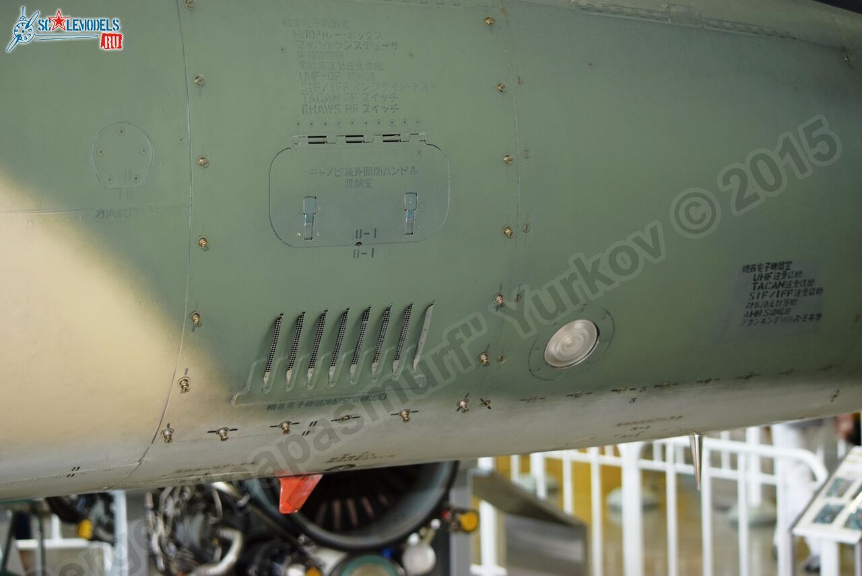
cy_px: 288
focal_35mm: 82
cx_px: 431
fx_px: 1976
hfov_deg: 24.6
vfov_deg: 16.6
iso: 500
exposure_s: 1/30
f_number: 4.5
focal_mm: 55
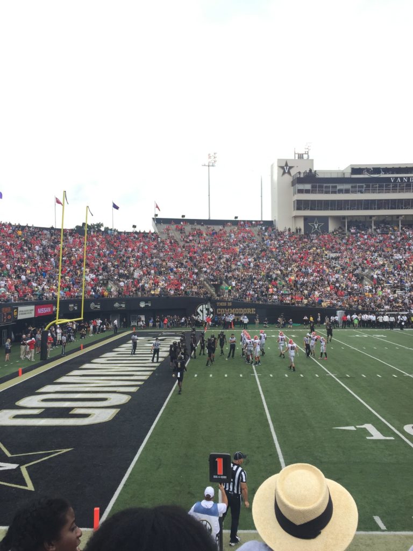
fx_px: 461
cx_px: 206
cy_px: 276
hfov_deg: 48.2
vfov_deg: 61.7
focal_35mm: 29
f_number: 2.2
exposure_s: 1/694
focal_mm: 4.15
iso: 32
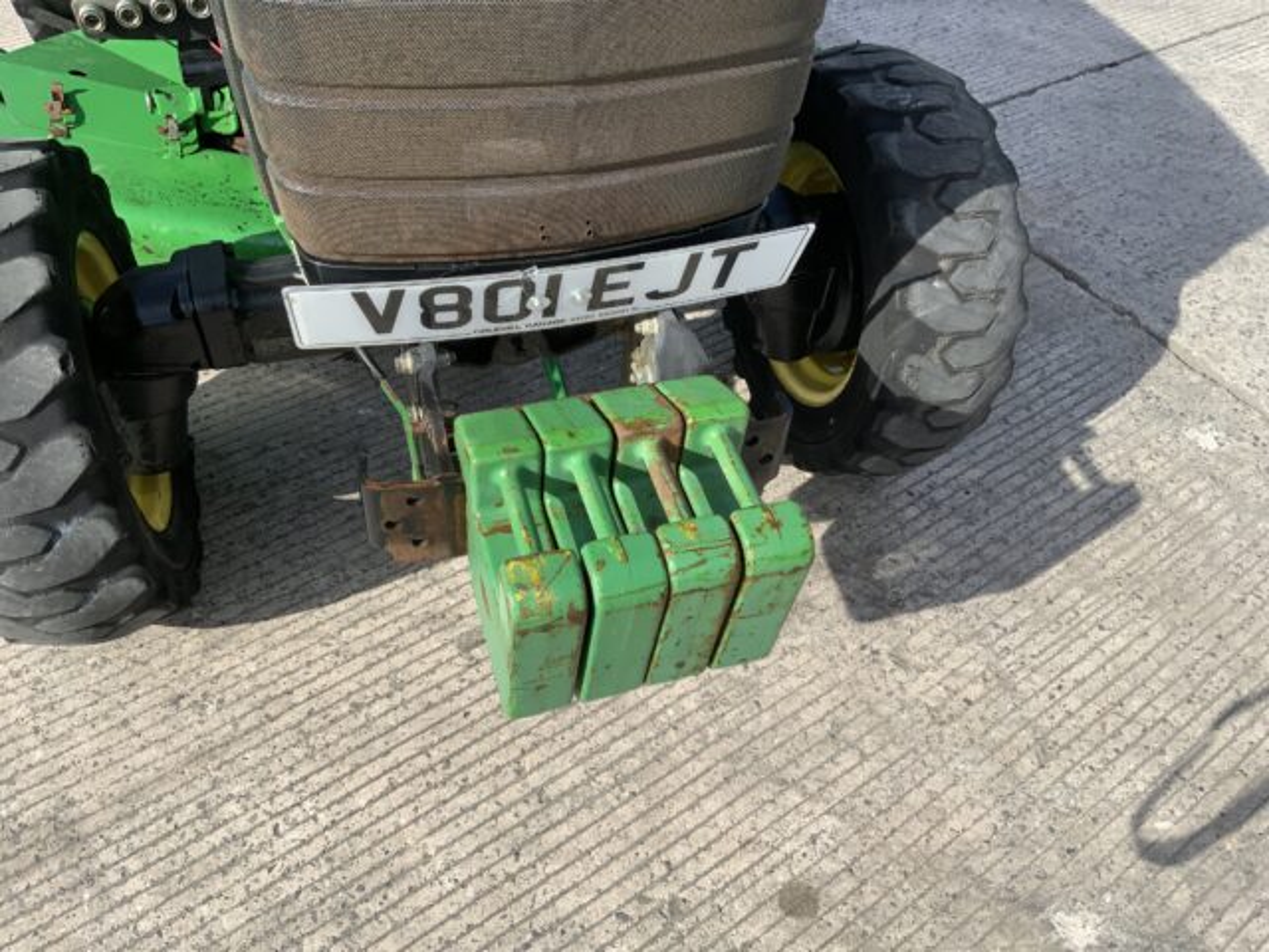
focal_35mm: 29
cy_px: 476
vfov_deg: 48.2
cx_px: 634
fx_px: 1063
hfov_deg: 61.7
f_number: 1.8
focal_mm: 3
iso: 16
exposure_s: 1/1221
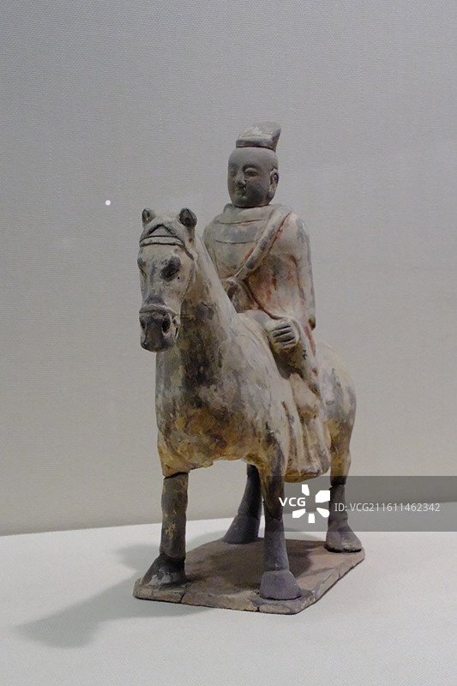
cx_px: 228
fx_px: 857
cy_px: 343
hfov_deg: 29.9
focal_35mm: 45
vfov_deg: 43.6
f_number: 13
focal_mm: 29.8
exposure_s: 1/110
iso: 12800
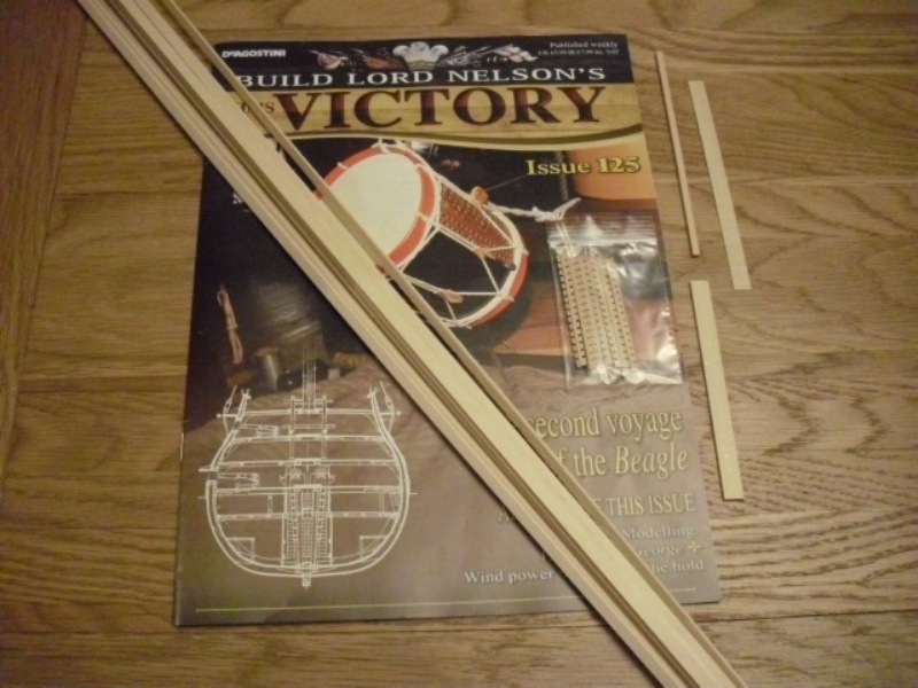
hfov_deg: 49.0
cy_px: 344
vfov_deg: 37.7
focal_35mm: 38
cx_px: 459
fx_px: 1008
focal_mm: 6.2
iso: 800
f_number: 2.8
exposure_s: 1/60
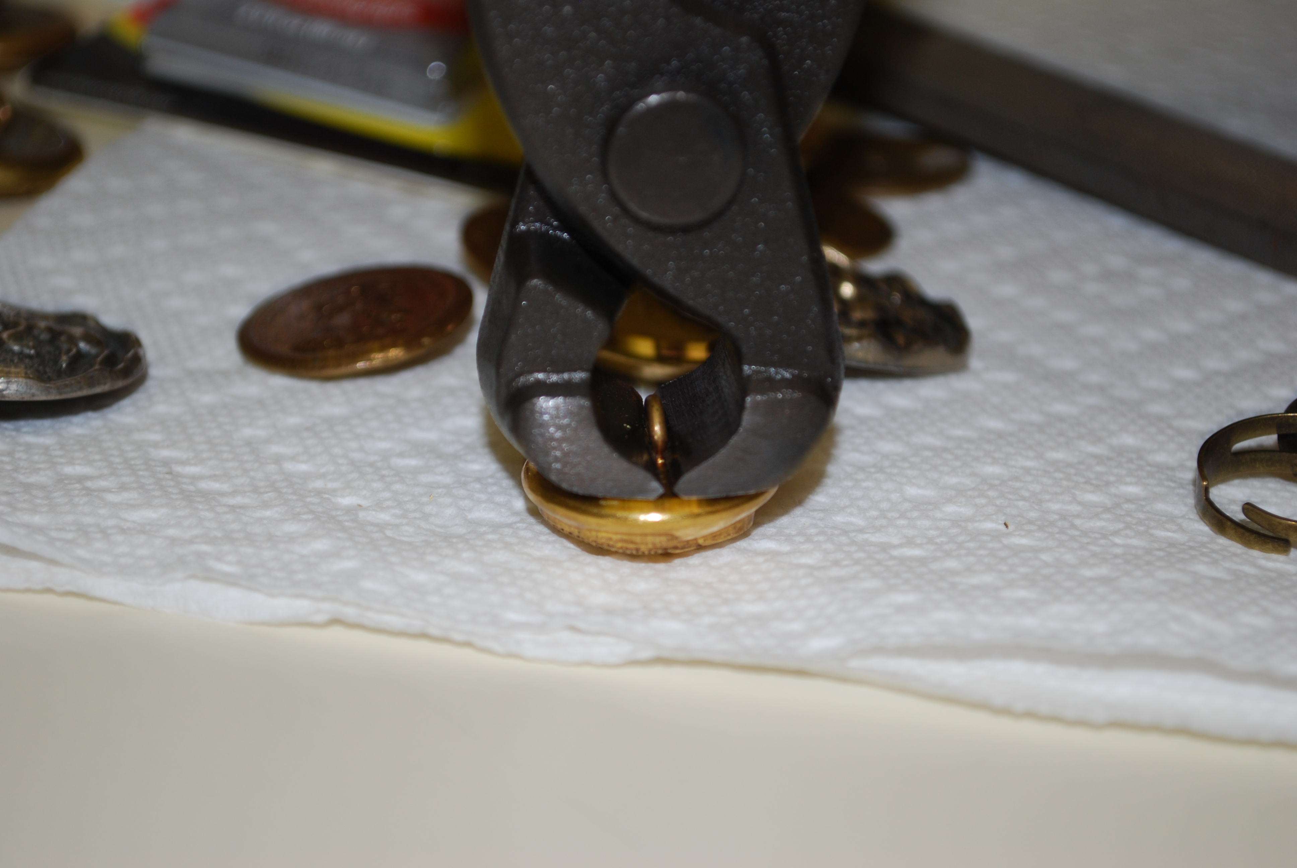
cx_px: 648
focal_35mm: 82
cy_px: 434
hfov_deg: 24.6
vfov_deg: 16.6
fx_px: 2976
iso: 200
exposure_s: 1/60
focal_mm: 55
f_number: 5.6
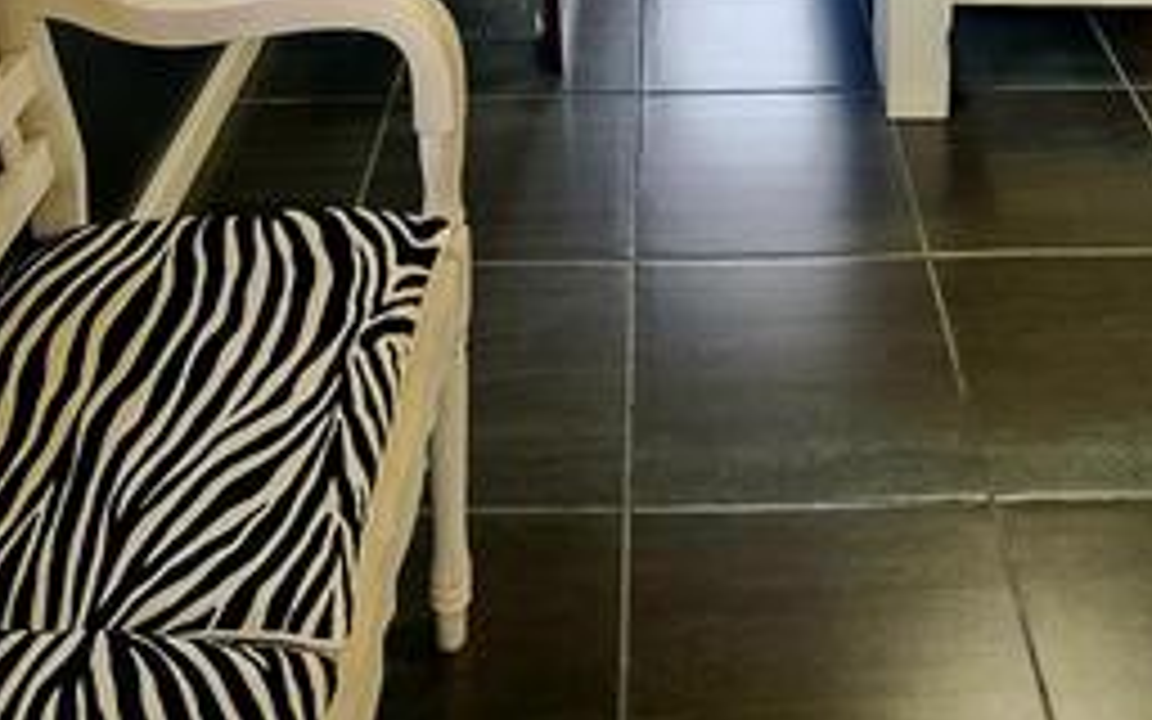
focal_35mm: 43
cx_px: 670
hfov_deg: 46.0
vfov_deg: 20.1
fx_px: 1350
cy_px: -621
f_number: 2.2
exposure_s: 1/50.3
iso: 160
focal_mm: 2.2
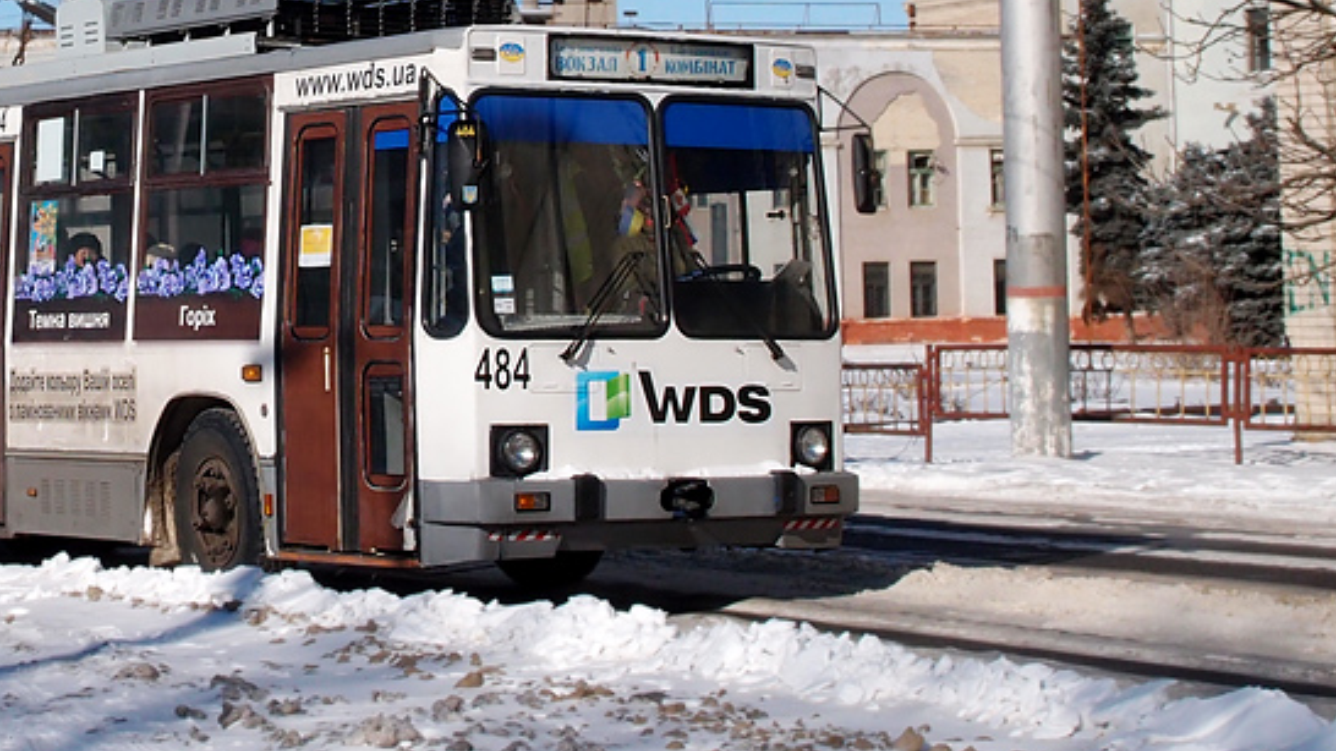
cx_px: 215
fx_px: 3330
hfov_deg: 22.3
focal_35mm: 94
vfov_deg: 12.7
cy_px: -17
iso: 100
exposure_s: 1/1250
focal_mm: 9.87
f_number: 5.6
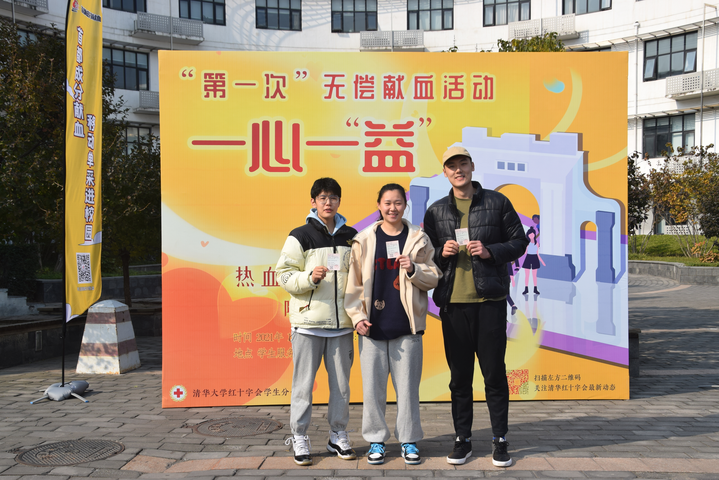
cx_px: 360
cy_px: 240
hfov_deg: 46.4
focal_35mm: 42
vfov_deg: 31.9
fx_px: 839
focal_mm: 28
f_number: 10
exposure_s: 1/400
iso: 200
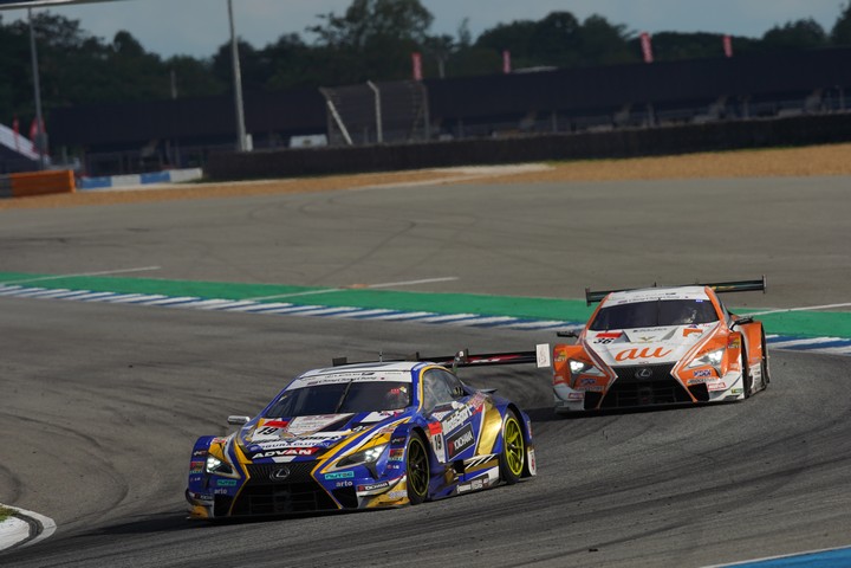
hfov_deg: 4.1
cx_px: 426
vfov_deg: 2.7
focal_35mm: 500
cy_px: 284
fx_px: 11819
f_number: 9
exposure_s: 1/1000
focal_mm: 500
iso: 200
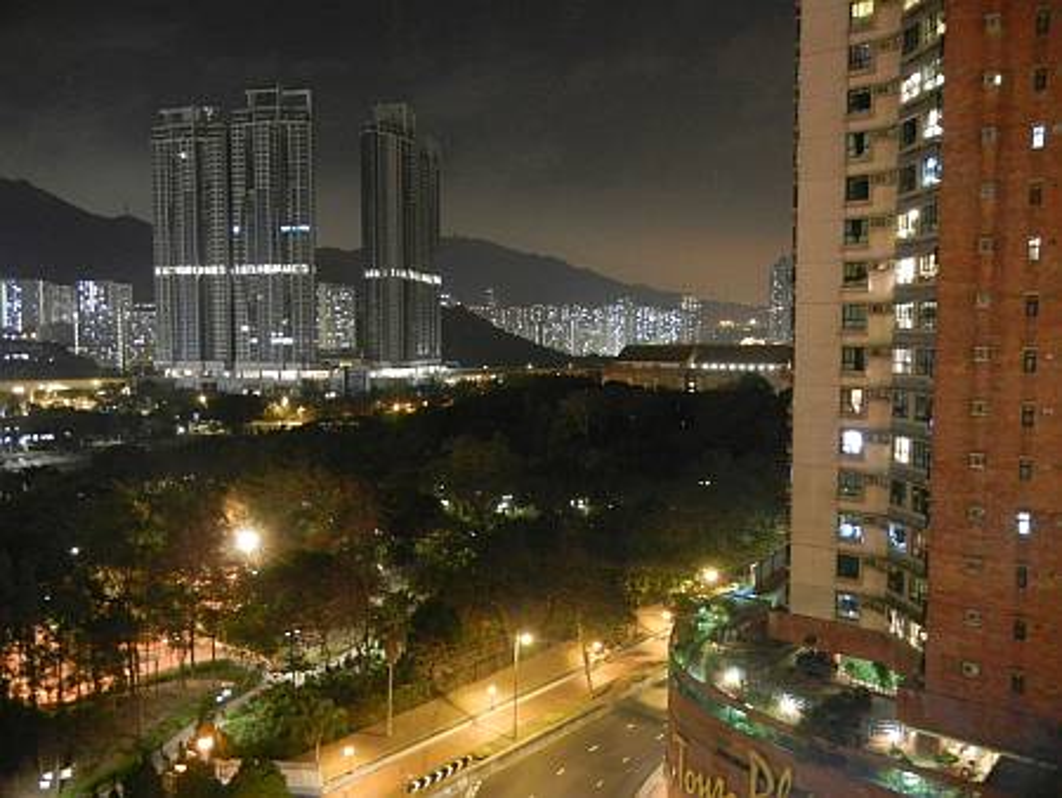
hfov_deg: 59.9
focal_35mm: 30
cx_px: 531
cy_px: 399
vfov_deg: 46.8
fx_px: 921
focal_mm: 5.4
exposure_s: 1
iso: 800
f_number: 3.5
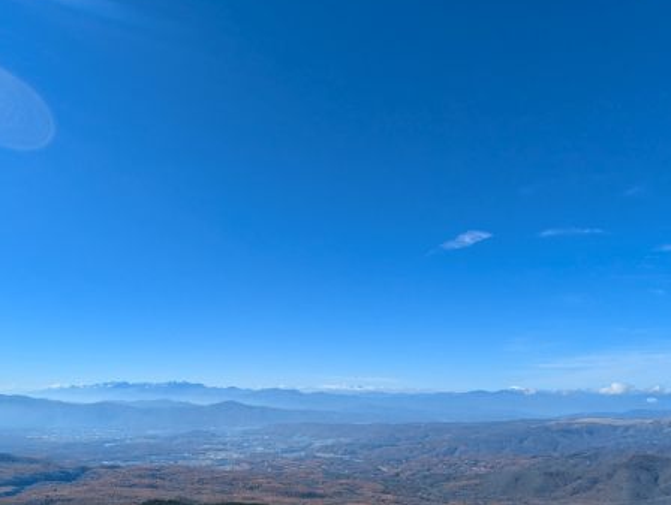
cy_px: 263
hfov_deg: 68.3
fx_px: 485
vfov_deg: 55.0
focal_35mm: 25
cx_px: 252
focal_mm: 1.83
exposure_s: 1/2294
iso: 49
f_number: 2.2
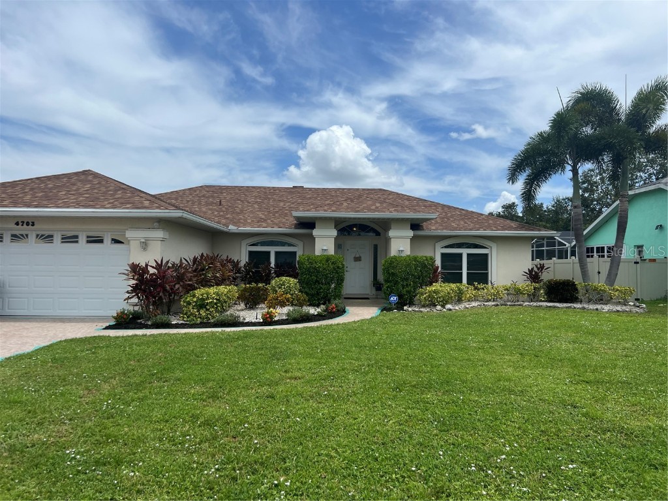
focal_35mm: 26
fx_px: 502
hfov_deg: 67.3
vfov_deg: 53.1
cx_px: 334
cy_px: 250
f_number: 1.5
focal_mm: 5.7
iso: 50
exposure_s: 1/7463
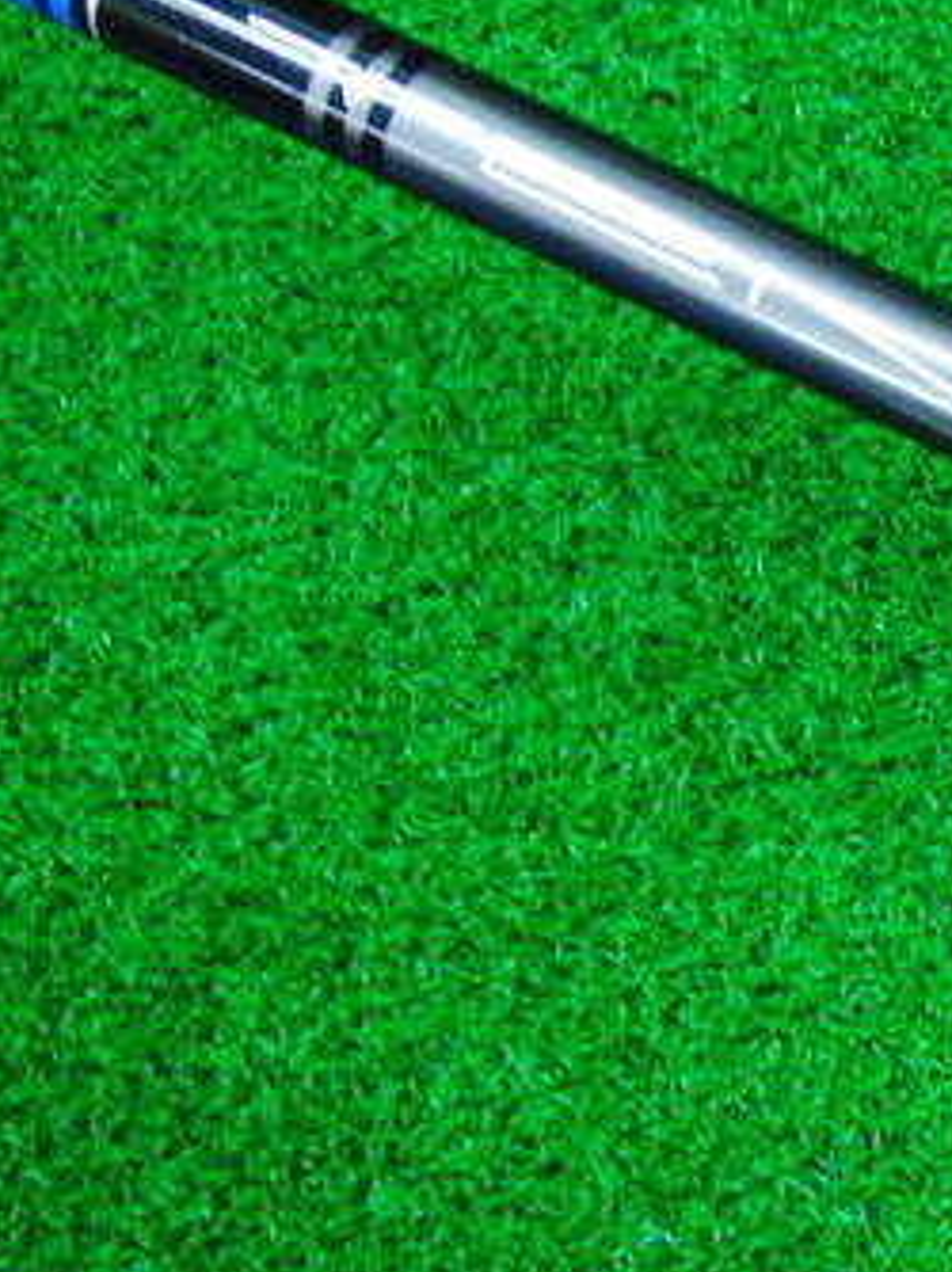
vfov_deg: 27.4
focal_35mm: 71
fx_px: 2607
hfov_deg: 19.4
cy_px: 571
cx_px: 1180
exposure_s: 1/25
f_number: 3.6
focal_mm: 6.42
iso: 400
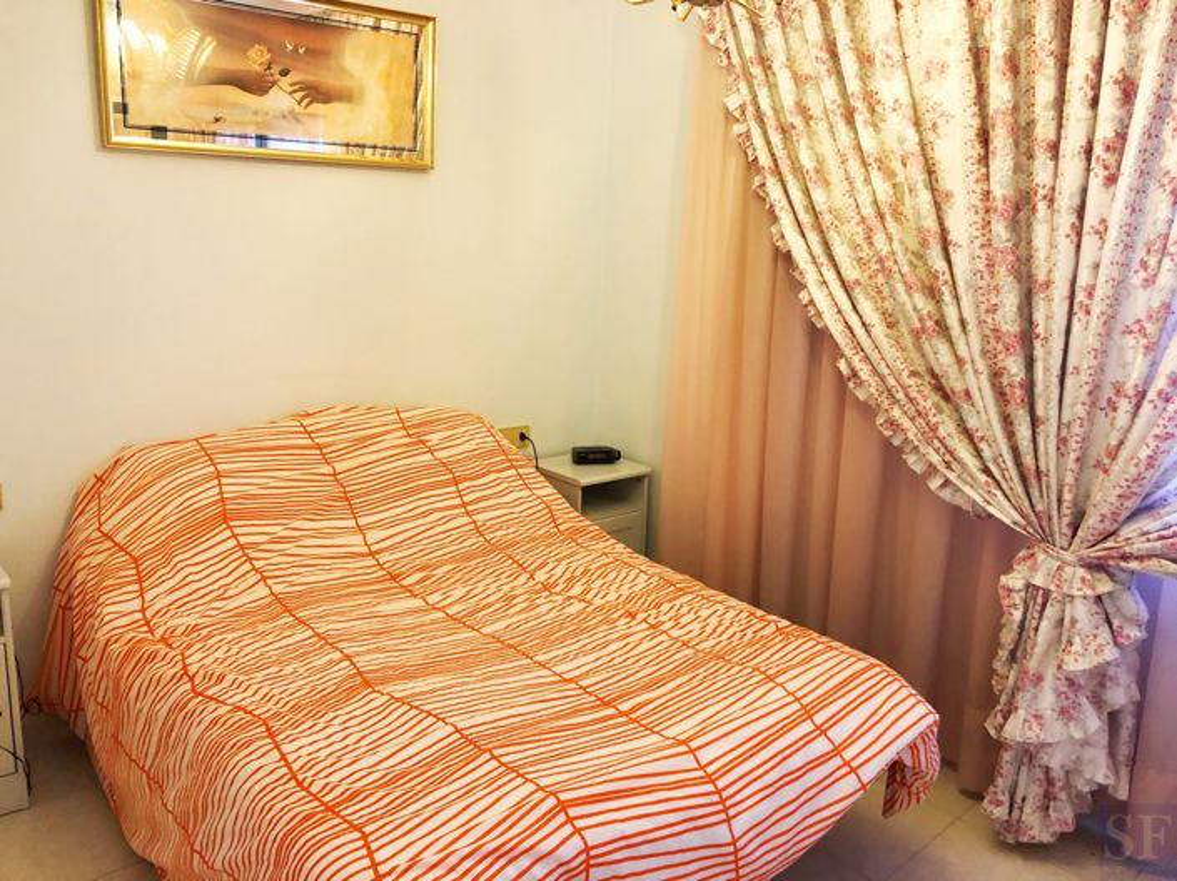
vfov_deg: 49.7
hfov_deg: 63.5
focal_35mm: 28
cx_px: 588
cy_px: 440
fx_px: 952
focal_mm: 3.99
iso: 80
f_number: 1.8
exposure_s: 1/17
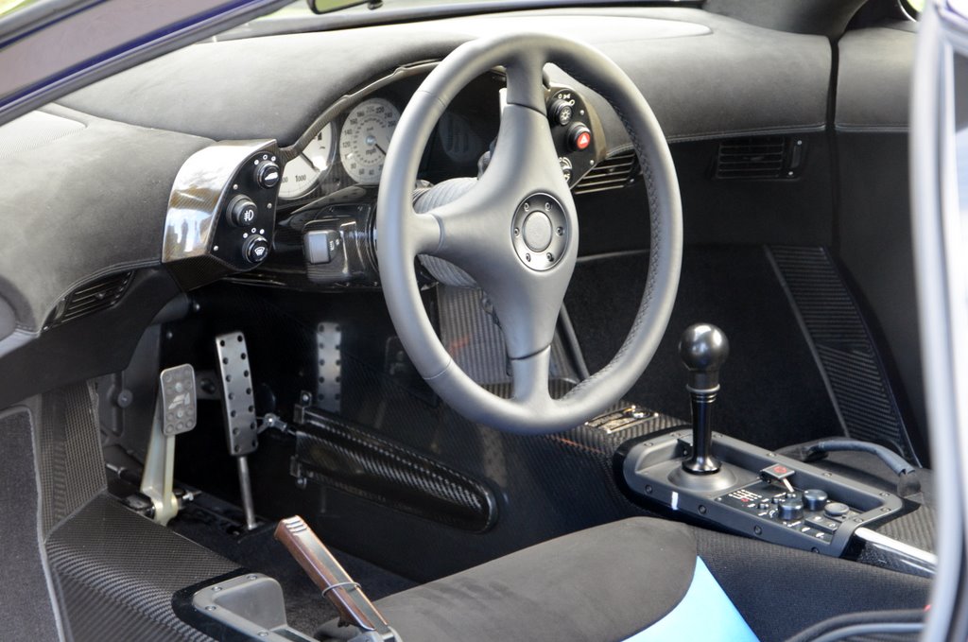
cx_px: 484
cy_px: 321
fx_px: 2818
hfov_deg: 19.5
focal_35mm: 105
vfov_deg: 13.0
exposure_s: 1/60
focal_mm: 70
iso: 1000
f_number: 5.3
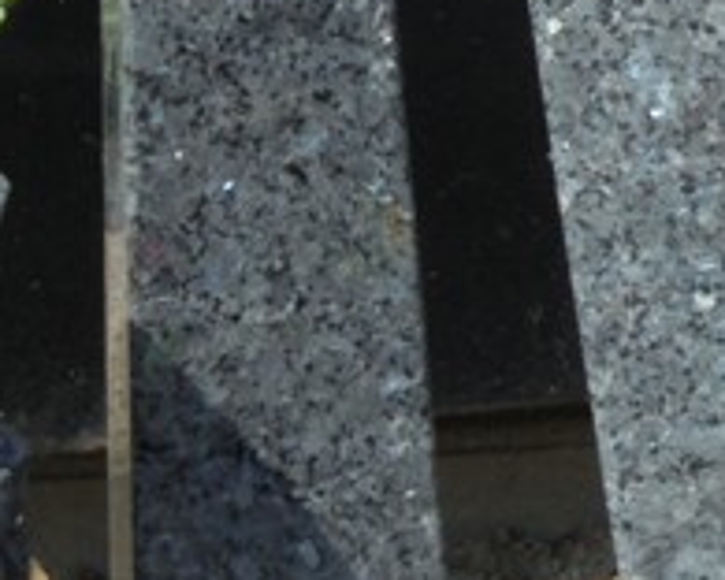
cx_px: 1115
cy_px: -115
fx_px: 7338
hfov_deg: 5.6
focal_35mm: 342
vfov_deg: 4.5
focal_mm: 19.2
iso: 100
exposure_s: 1/500
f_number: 5.1
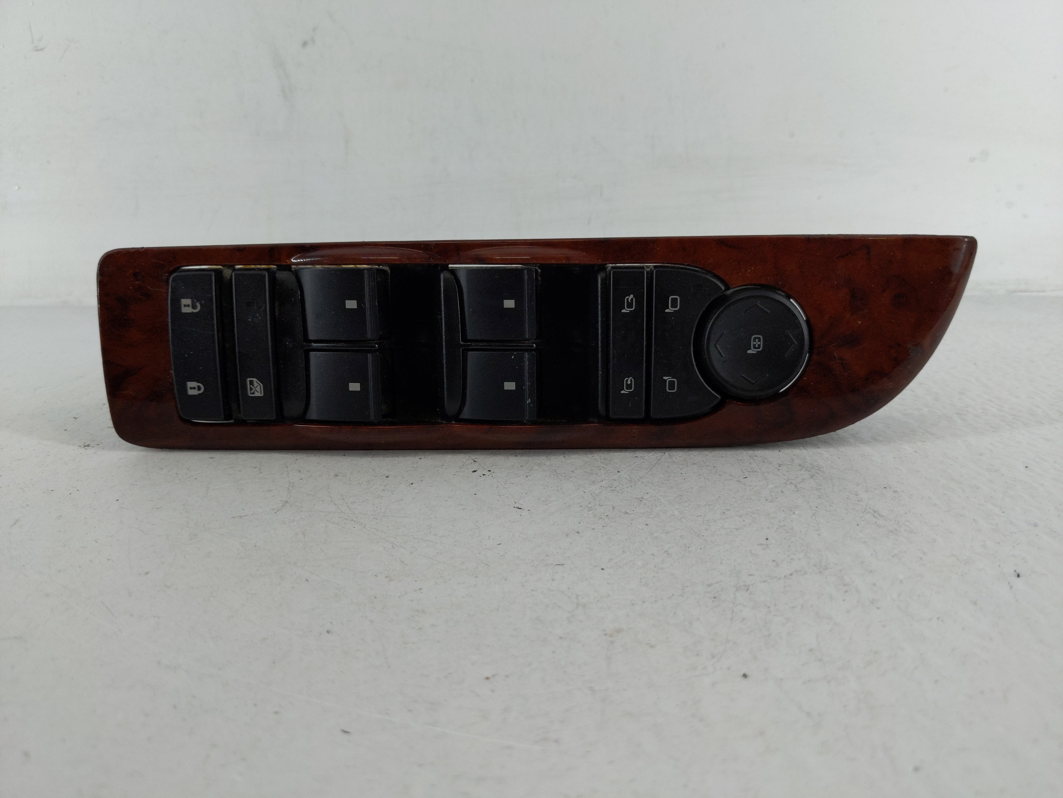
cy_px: 399
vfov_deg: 54.9
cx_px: 532
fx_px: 768
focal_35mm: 25
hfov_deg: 69.4
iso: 56
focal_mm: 4.38
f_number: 1.73
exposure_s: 1/124
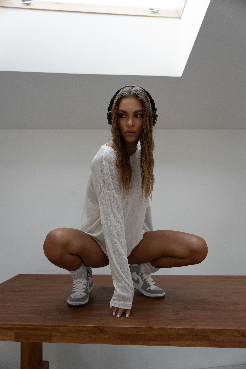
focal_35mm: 35
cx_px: 123
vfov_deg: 54.4
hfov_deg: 37.9
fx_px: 359
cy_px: 184
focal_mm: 35
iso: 500
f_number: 2.8
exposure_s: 1/320
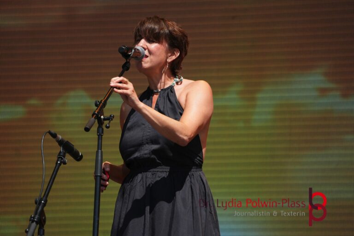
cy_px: 118
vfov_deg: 5.6
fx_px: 2404
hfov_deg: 8.4
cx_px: 177
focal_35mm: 244
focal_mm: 163
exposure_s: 1/400
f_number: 6.3
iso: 100
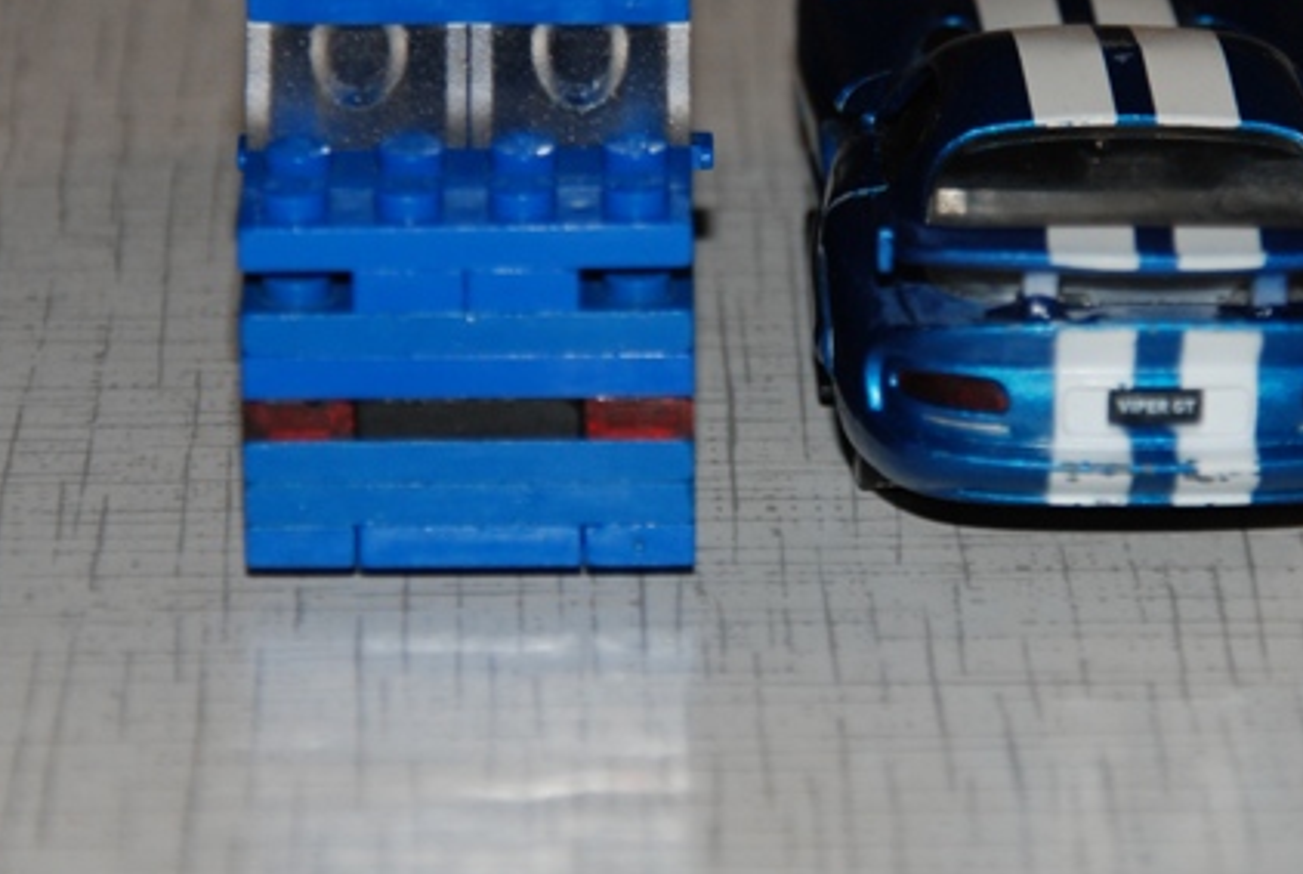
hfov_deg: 7.6
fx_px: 9788
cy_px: 306
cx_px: 843
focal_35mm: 270
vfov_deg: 5.1
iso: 400
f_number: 5.6
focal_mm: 95
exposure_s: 1/60
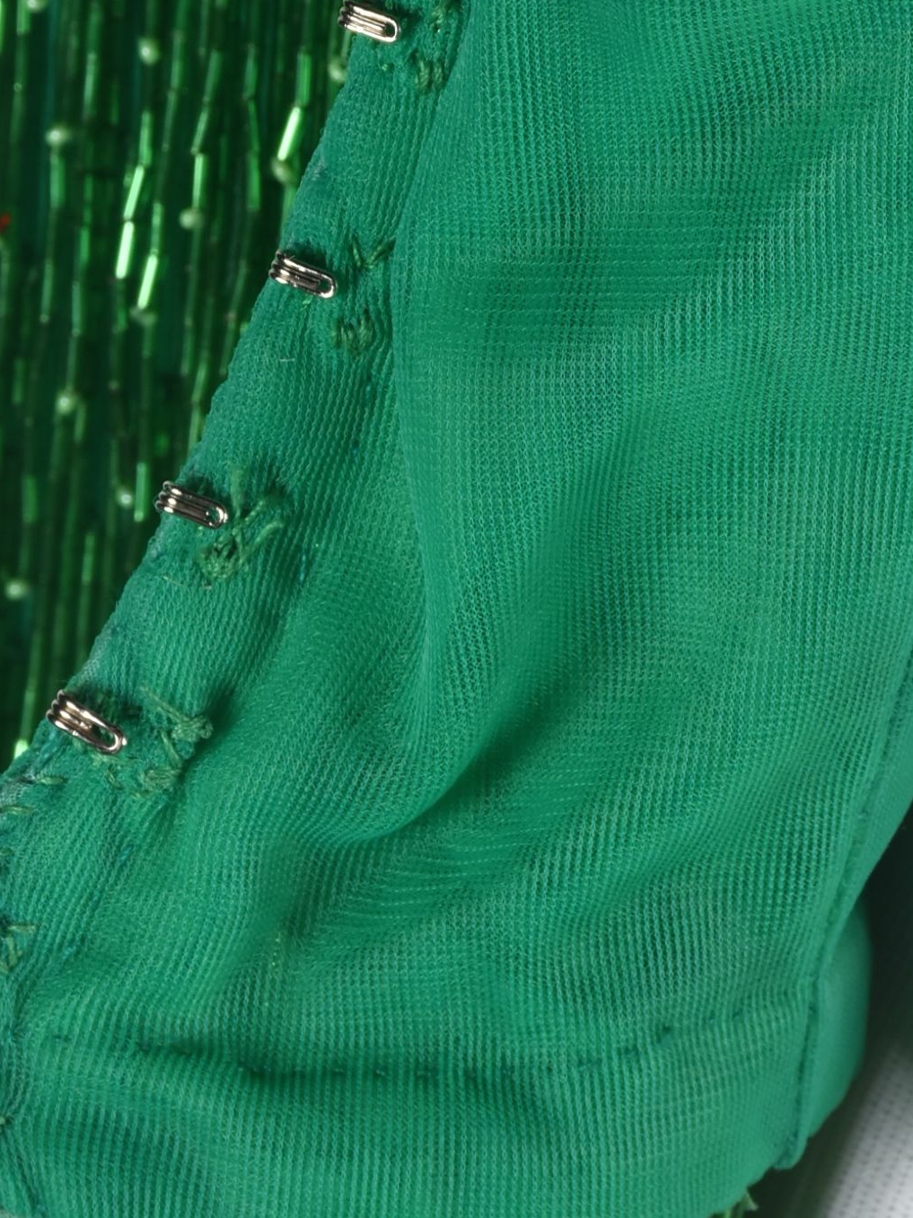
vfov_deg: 4.4
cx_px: 347
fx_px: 15684
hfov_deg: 3.3
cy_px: 349
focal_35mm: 446
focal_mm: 140
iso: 320
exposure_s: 1/125
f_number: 16
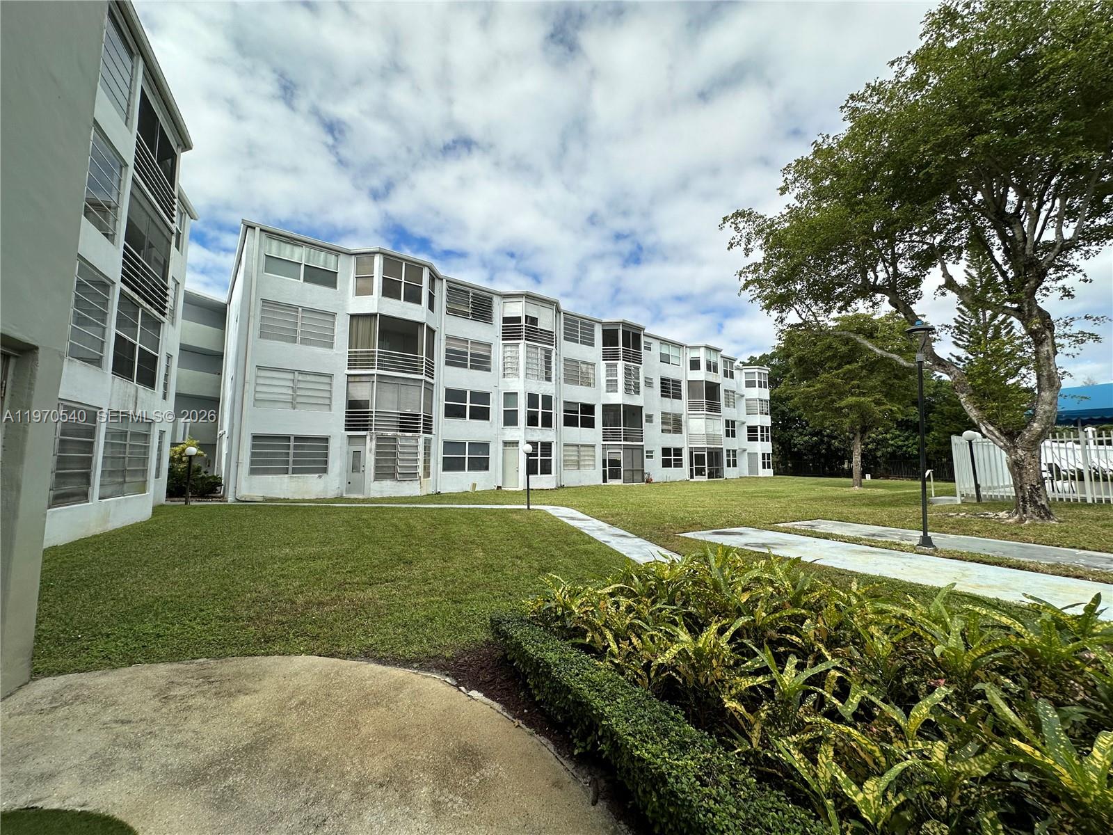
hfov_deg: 102.1
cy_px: 418
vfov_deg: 85.7
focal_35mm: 14
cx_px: 556
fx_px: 450
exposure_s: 1/2174
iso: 50
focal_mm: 2.22
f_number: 2.2
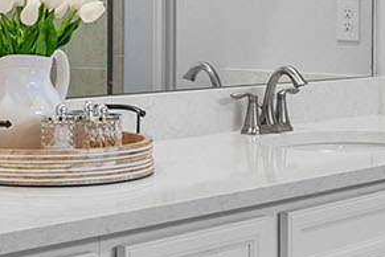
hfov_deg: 20.6
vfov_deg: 13.7
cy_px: 8
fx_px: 1059
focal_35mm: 99
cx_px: 214
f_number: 9
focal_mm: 16
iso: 400
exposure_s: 1/4
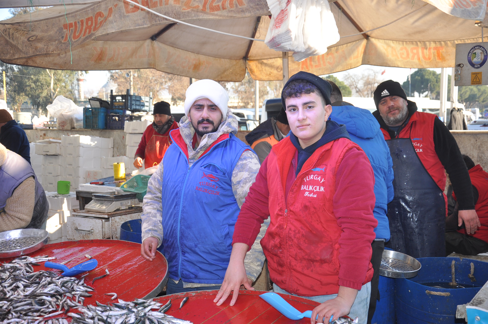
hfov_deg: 46.4
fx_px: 569
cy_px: 162
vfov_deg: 31.8
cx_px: 244
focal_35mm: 42
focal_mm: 28
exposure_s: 1/200
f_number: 4.5
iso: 200
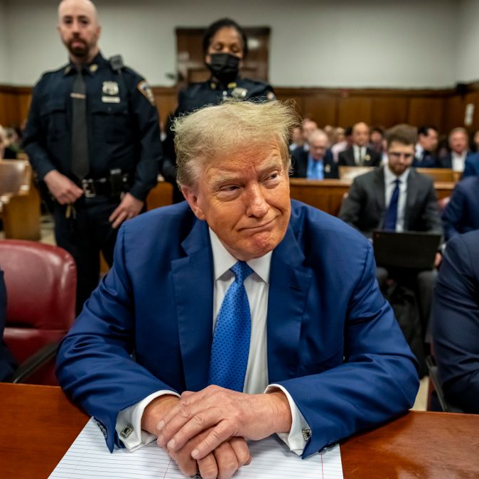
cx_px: 245
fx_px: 485
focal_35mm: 31
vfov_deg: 52.5
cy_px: 241
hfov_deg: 52.5
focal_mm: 24
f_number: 2.8
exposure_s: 1/250
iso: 5000
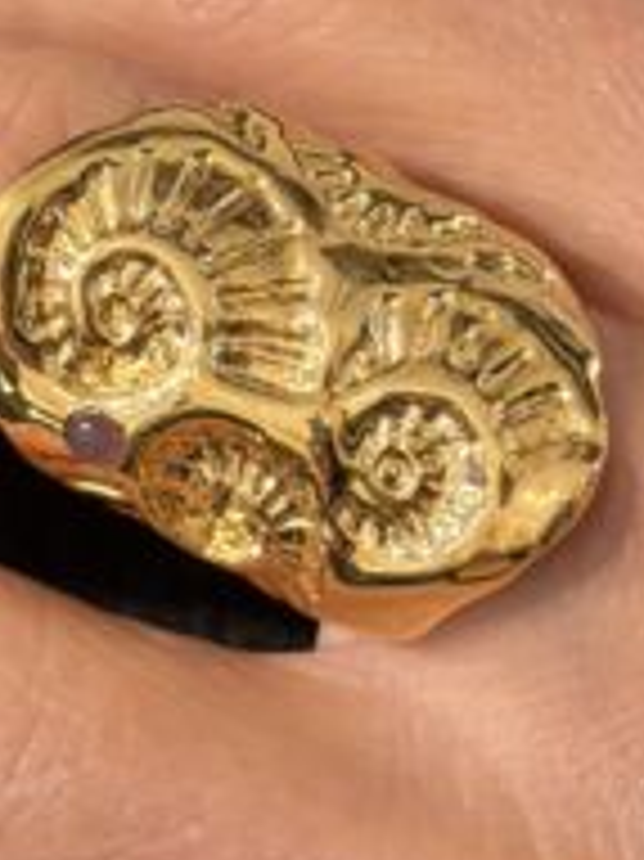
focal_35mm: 182
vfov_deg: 10.9
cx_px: 41
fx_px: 4520
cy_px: 263
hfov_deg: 8.1
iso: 80
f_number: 1.6
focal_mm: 5.96
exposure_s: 1/50
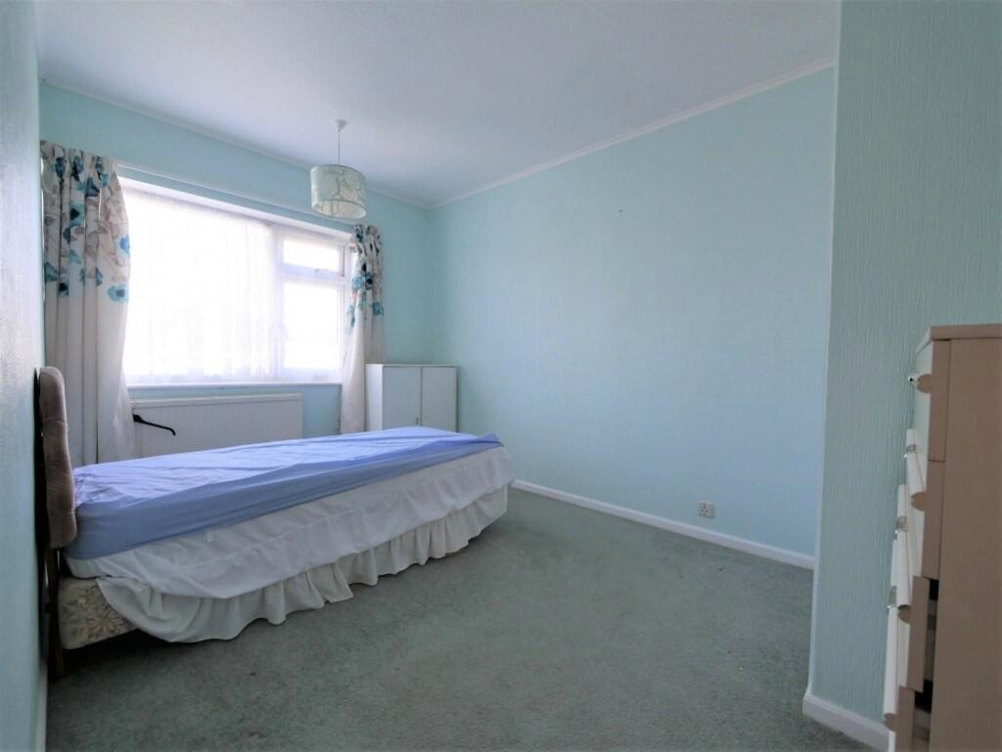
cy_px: 376
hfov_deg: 102.0
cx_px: 501
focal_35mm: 14
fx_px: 405
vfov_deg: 85.7
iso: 250
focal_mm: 7
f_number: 4
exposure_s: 1/60
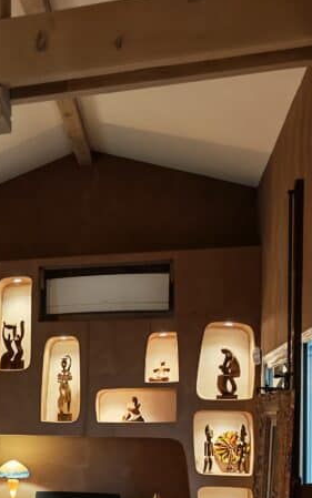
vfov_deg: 33.7
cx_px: -114
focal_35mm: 58
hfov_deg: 20.2
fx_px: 788
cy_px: 420
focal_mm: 6.83
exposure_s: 1/50
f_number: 2
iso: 250
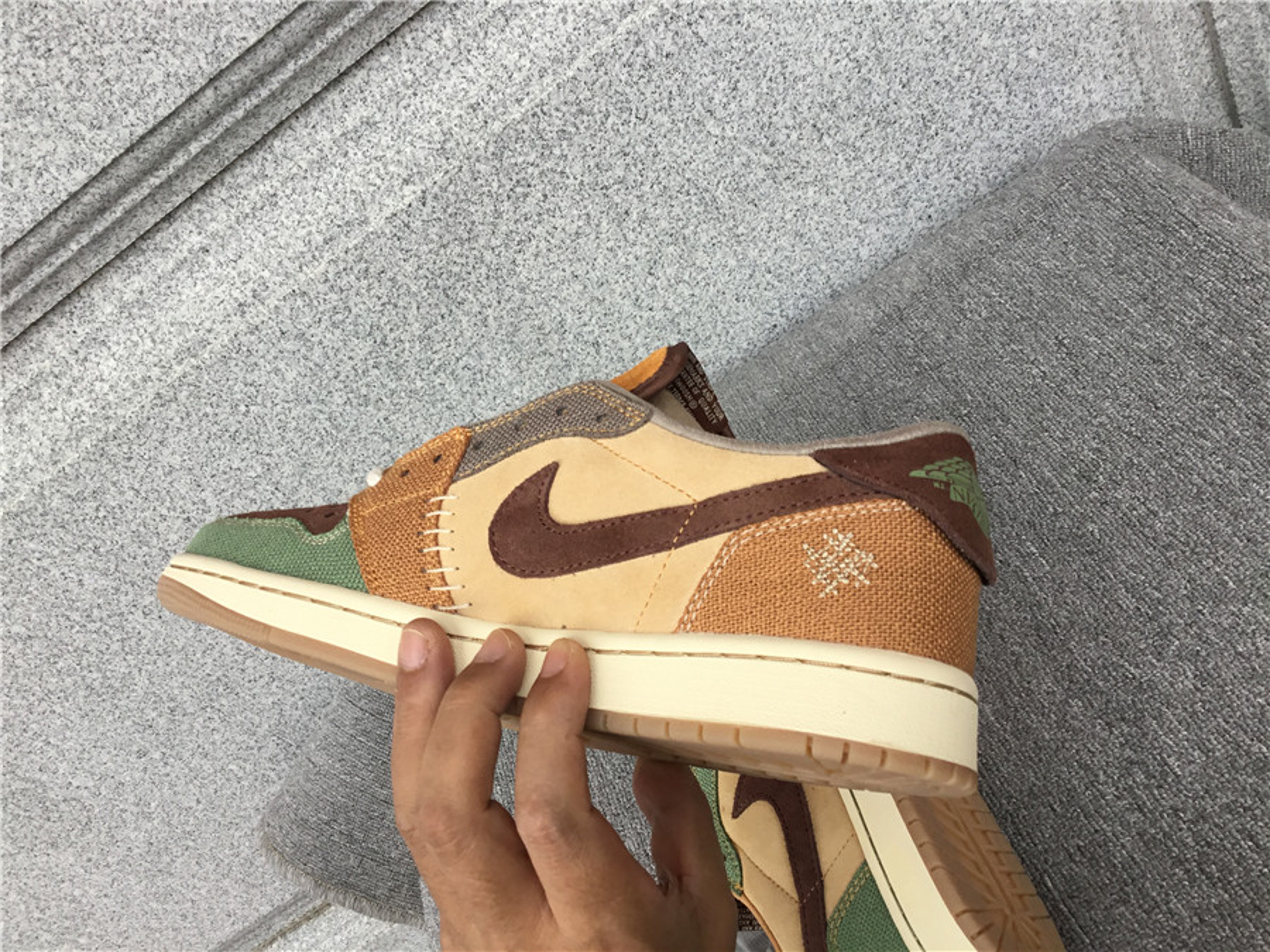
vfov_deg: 45.4
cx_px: 635
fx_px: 1137
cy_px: 476
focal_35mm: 31
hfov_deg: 58.4
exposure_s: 1/100
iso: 40
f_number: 2.4
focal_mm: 3.3
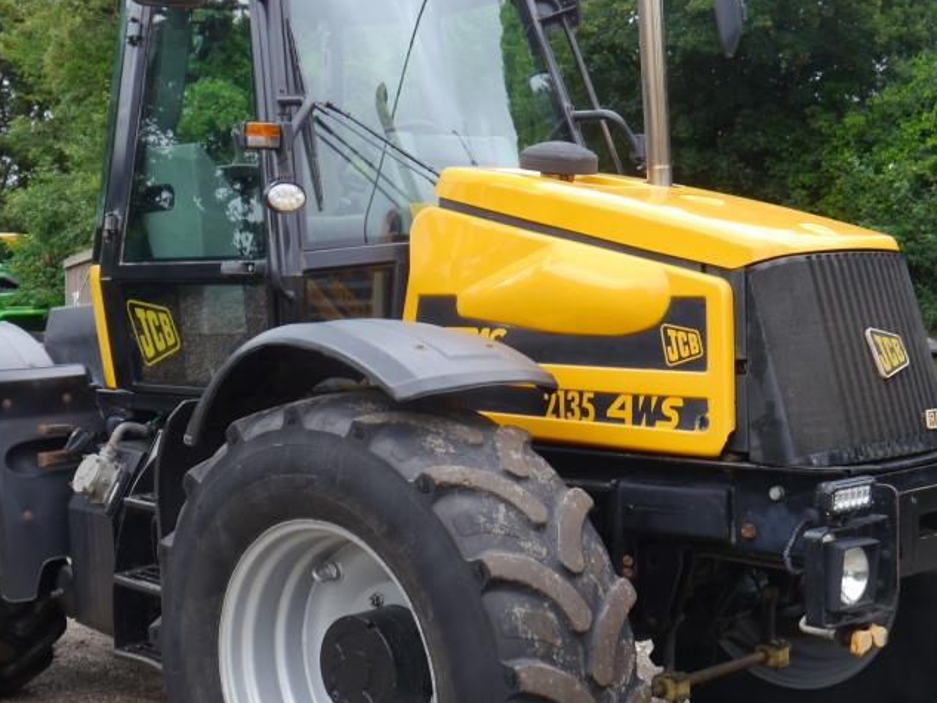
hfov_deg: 34.9
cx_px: 410
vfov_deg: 26.5
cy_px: 408
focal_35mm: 55
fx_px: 1489
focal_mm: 17
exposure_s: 1/125
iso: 160
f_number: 5
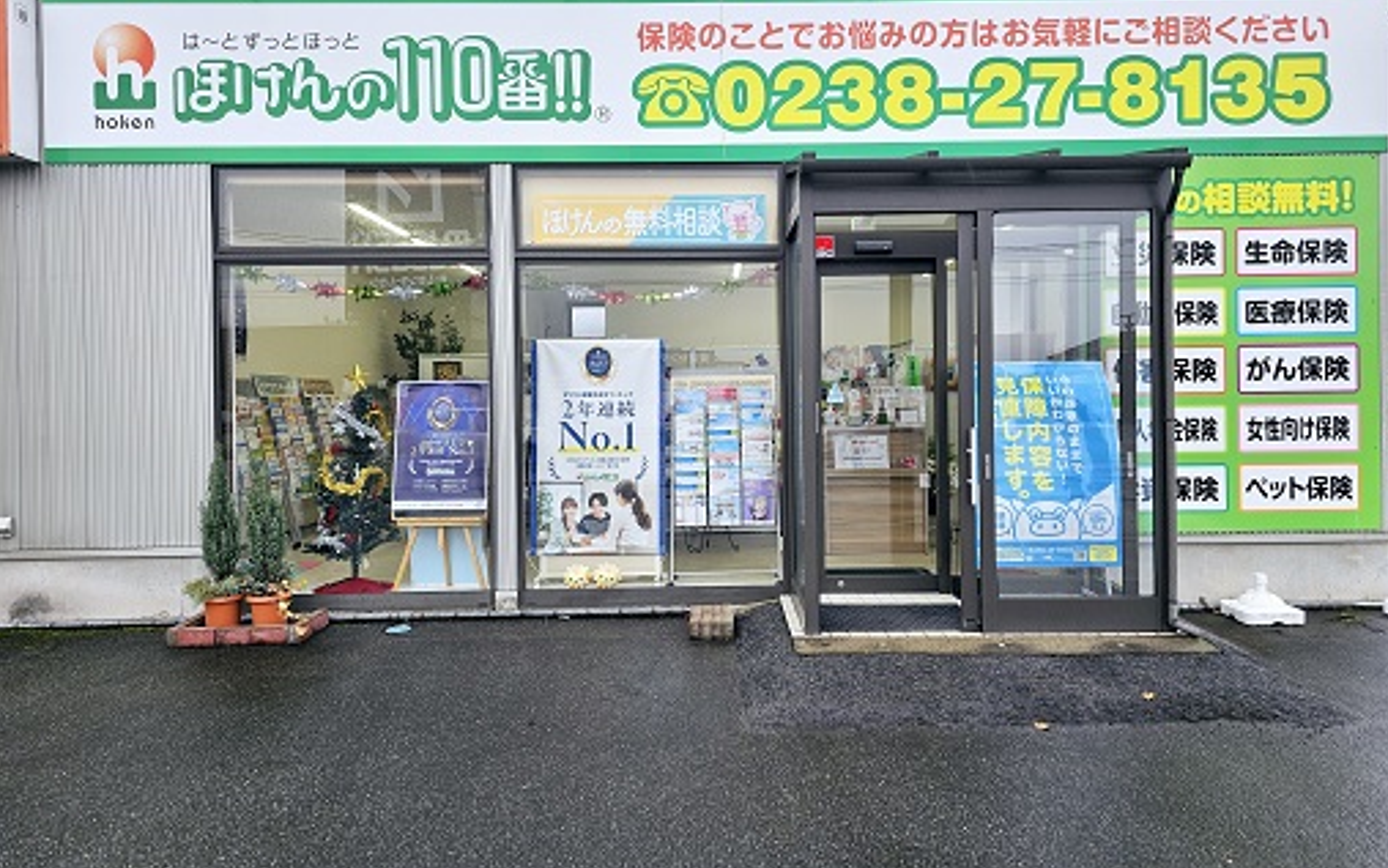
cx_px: 706
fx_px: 946
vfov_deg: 49.2
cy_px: 389
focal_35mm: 25
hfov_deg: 72.5
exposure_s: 1/111
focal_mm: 6.3
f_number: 1.7
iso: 10
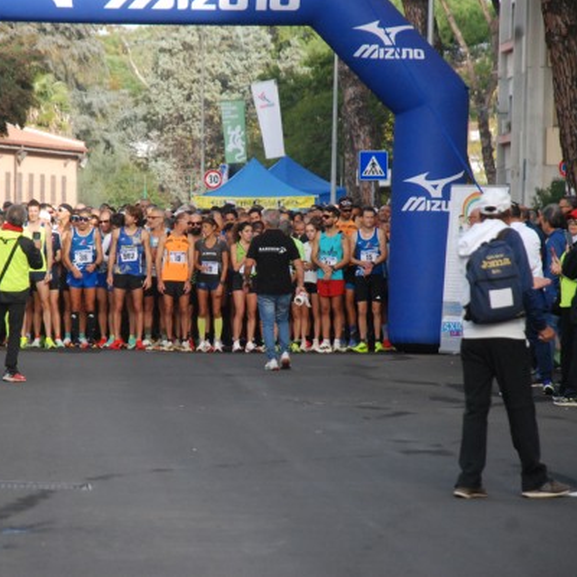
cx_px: 182
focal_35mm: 259
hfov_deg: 6.8
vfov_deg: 6.8
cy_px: 288
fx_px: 4878
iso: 1000
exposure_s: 1/800
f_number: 5.6
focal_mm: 135
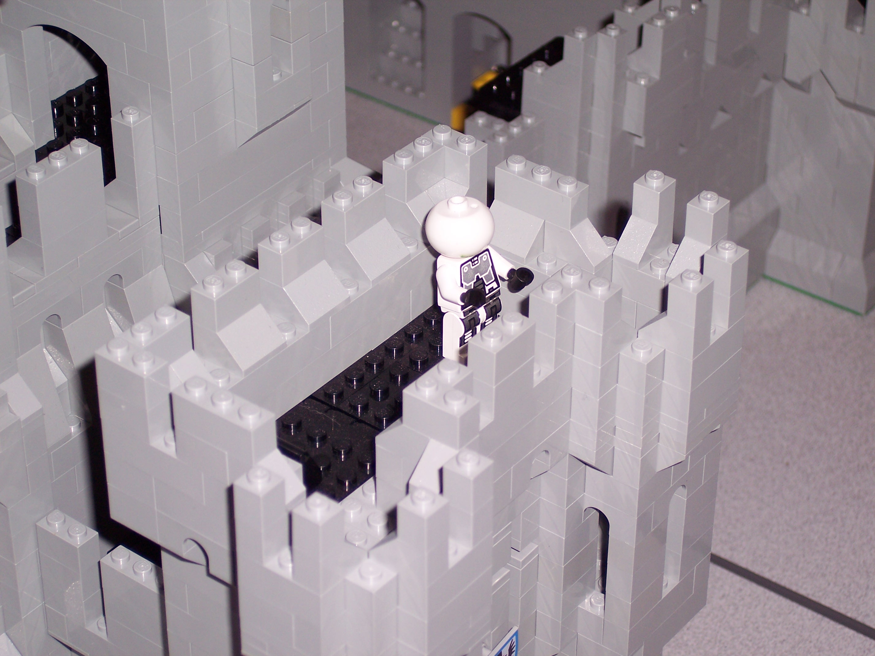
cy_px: 328
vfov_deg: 14.2
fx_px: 2629
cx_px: 438
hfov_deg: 18.9
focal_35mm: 104
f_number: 4.8
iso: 100
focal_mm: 21.3
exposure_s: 1/125
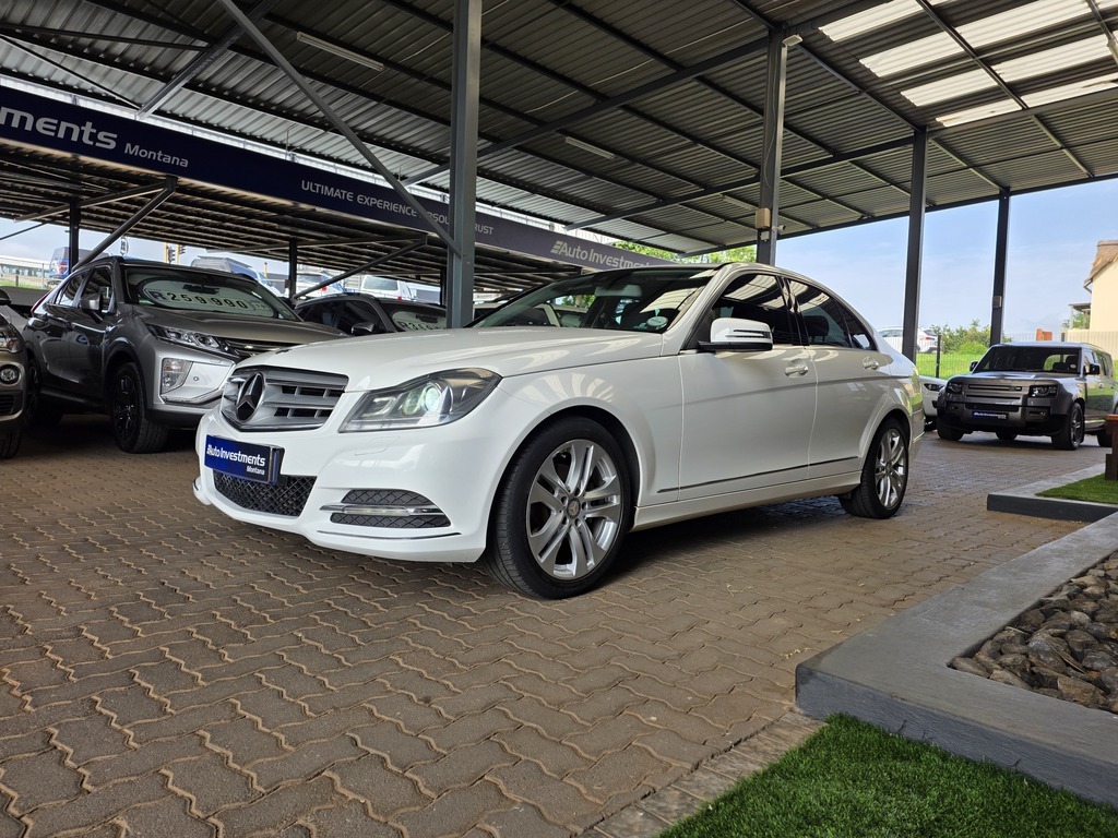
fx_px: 743
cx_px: 559
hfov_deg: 73.9
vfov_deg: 58.9
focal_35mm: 23
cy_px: 419
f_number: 1.7
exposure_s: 1/2296
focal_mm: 6.25
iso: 80
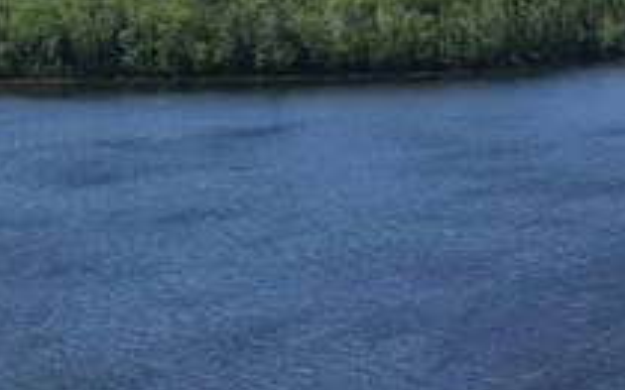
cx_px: 15
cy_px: 1042
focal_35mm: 155
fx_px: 2639
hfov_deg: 13.3
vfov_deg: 7.7
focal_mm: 6.72
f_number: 1.7
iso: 100
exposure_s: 1/3200
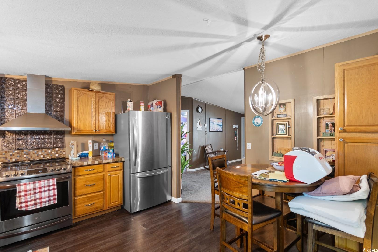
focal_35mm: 16
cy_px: 126
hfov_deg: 96.7
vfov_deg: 73.7
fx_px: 168
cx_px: 189
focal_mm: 11
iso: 100
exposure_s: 8
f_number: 4.8
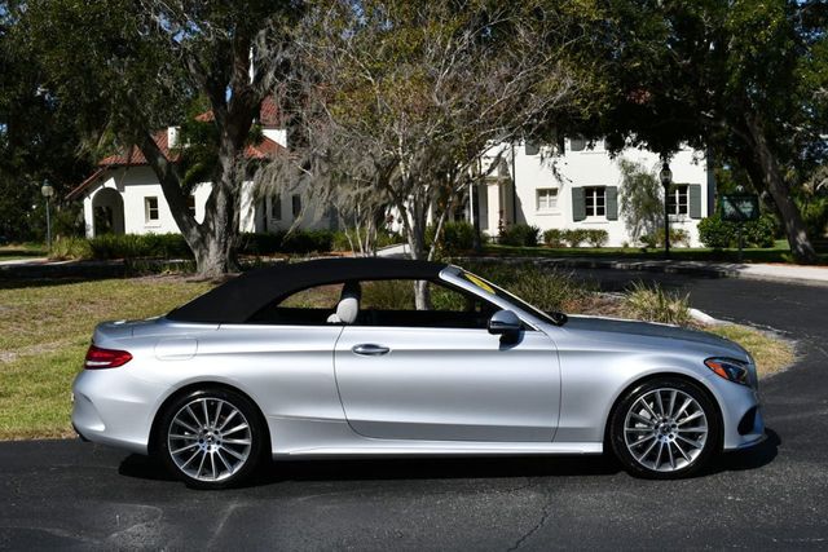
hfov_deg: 41.1
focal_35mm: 48
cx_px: 414
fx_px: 1104
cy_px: 276
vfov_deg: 28.1
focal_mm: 24
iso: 100
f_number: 10
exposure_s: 1/400
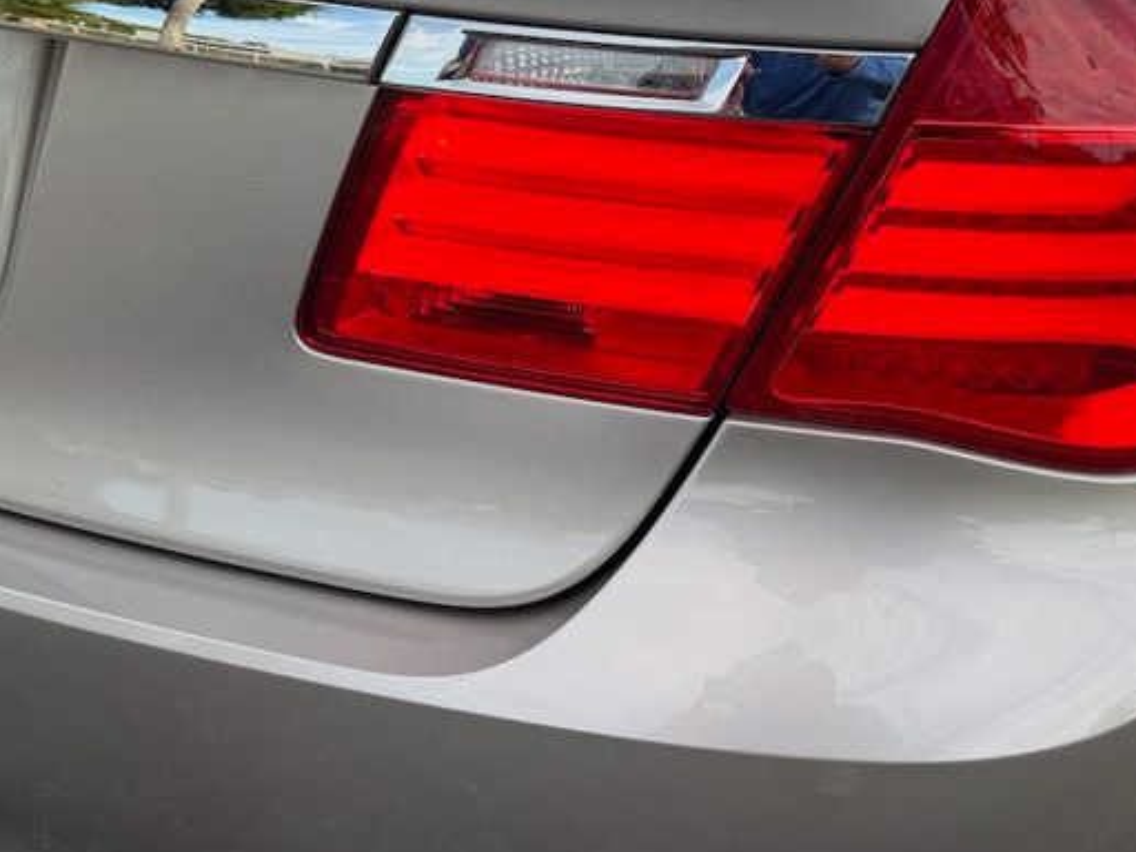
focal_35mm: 48
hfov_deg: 39.6
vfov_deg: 30.3
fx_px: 1575
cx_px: 601
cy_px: 424
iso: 80
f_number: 1.78
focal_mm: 6.76
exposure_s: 1/788
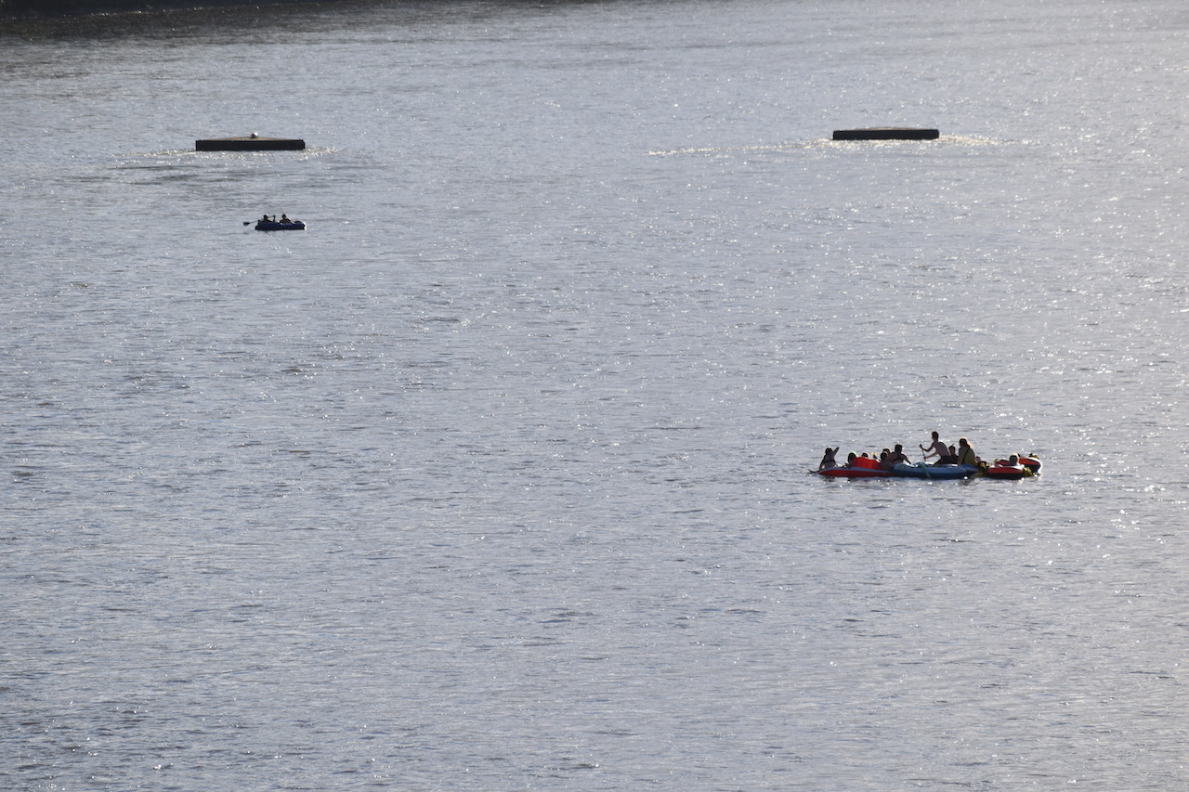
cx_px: 594
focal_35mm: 300
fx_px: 9906
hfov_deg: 6.9
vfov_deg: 4.6
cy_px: 396
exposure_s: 1/1000
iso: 200
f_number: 8
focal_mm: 200
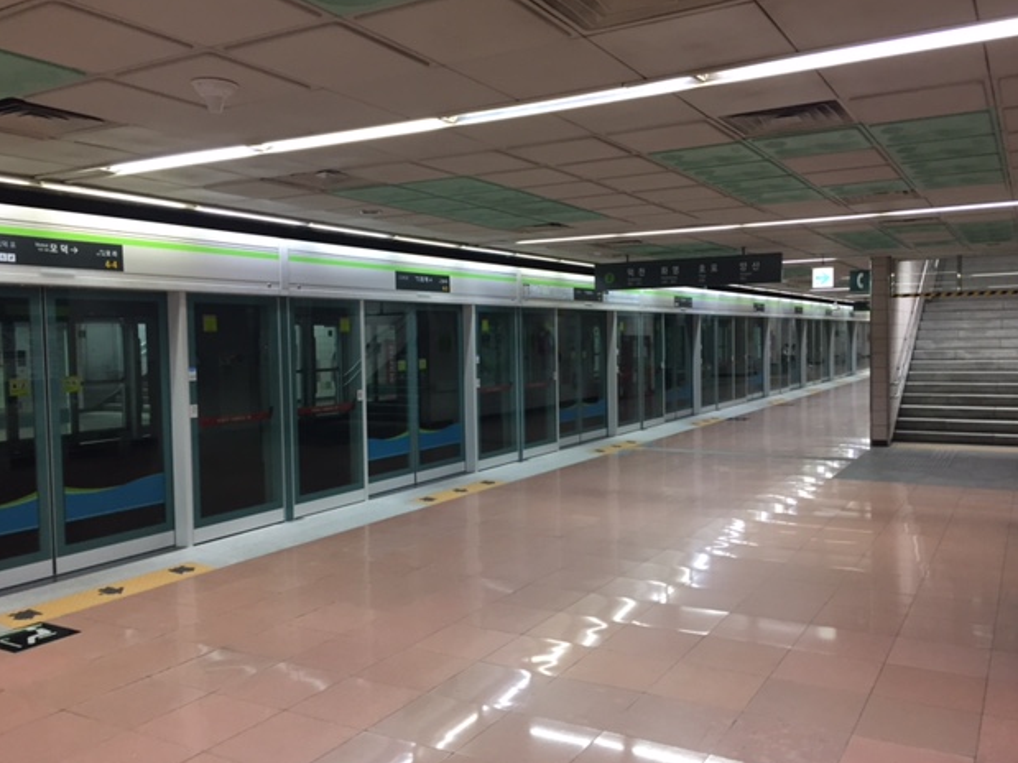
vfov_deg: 46.8
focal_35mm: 30
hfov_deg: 60.0
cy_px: 380
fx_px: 882
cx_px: 521
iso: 100
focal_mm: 4.15
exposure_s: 1/30
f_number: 2.2
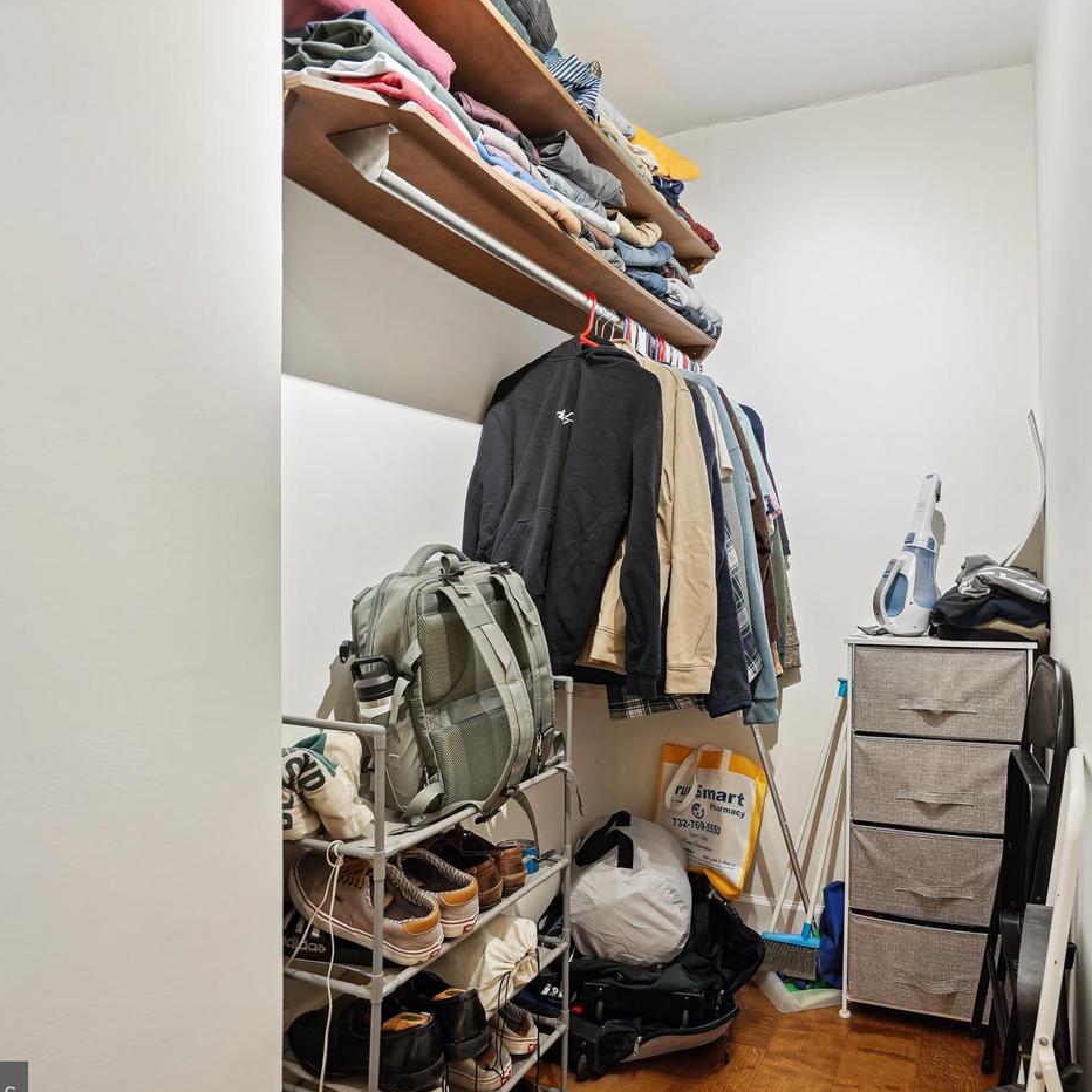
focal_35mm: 21
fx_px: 749
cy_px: 559
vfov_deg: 72.1
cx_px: 689
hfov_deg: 70.9
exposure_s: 1/30
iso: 500
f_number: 4
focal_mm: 16
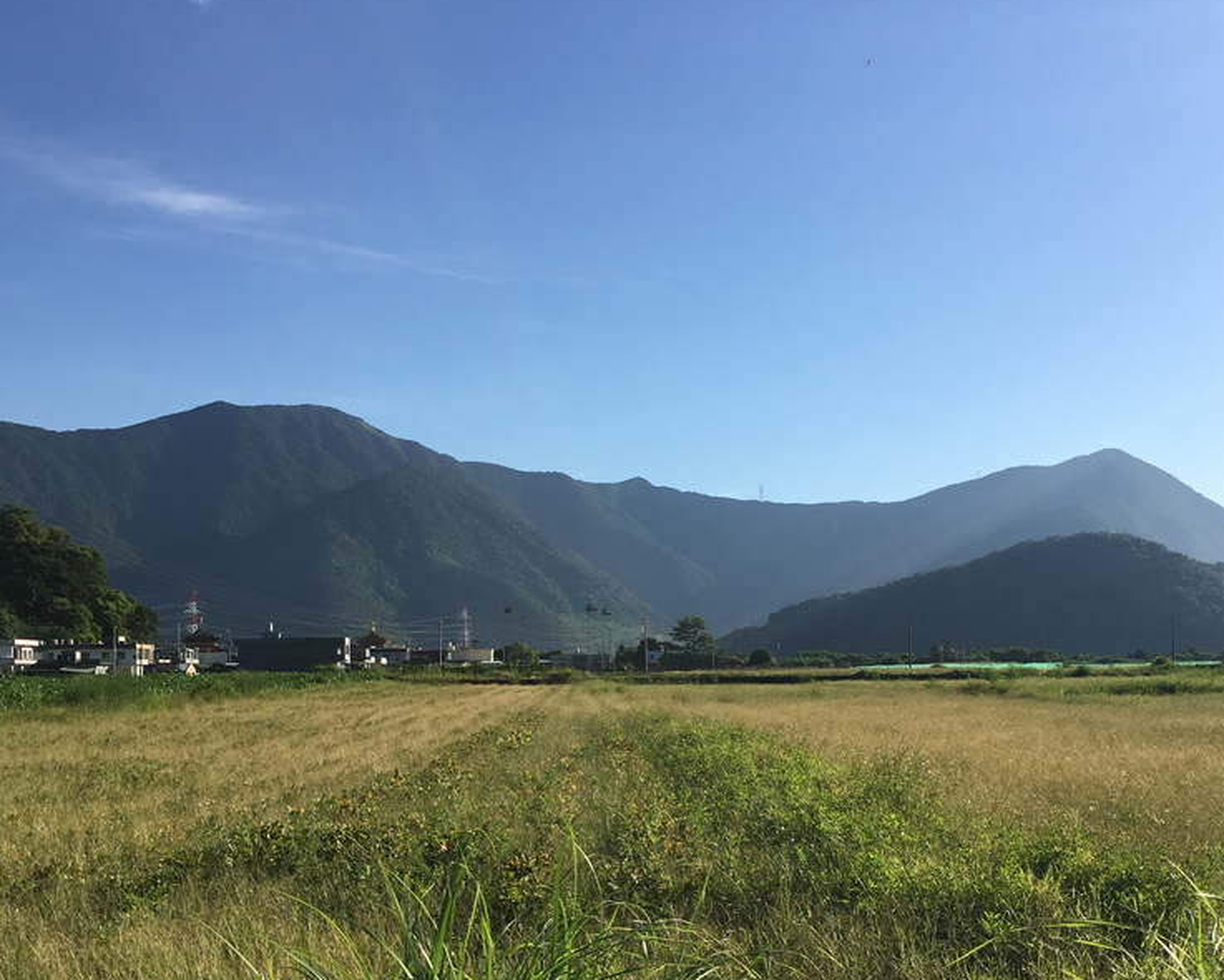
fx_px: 1304
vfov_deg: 41.2
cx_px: 624
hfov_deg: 50.3
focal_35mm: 36
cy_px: 487
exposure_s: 1/1923
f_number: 2.2
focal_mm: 4.15
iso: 25
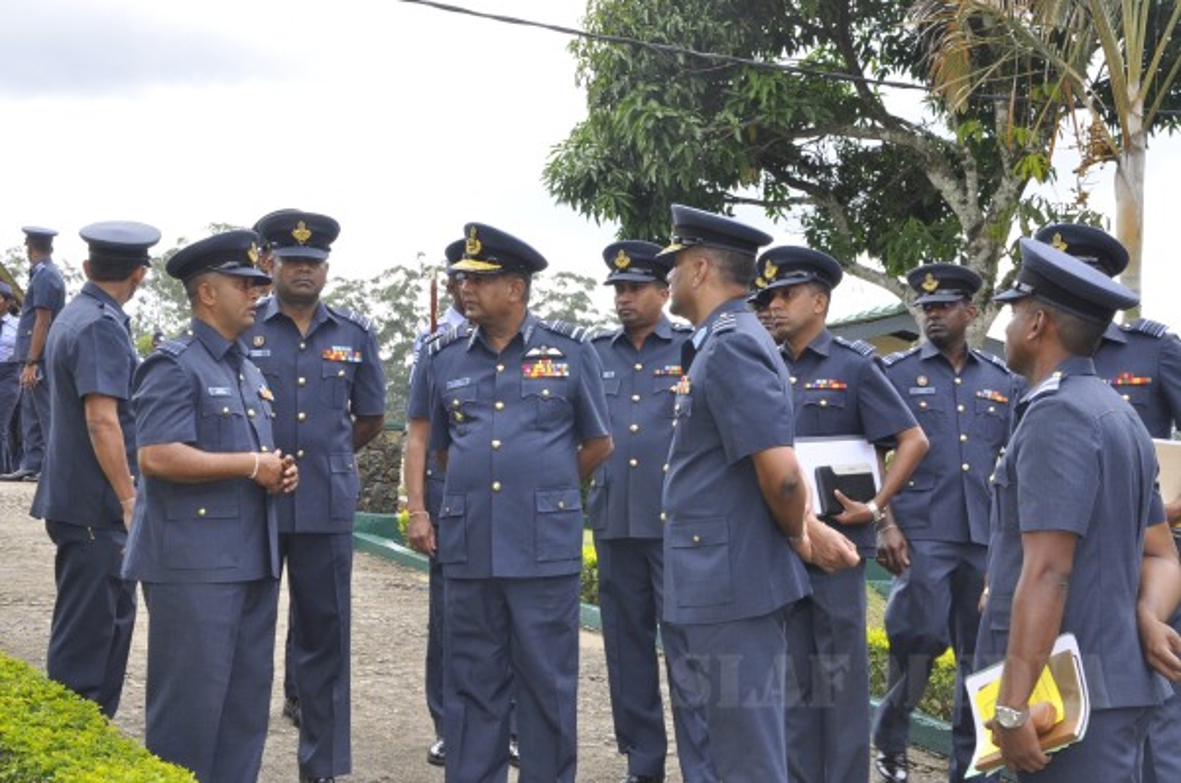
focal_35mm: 63
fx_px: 2063
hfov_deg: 31.9
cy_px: 392
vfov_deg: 21.5
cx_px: 590
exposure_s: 1/100
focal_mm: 42
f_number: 11
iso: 500
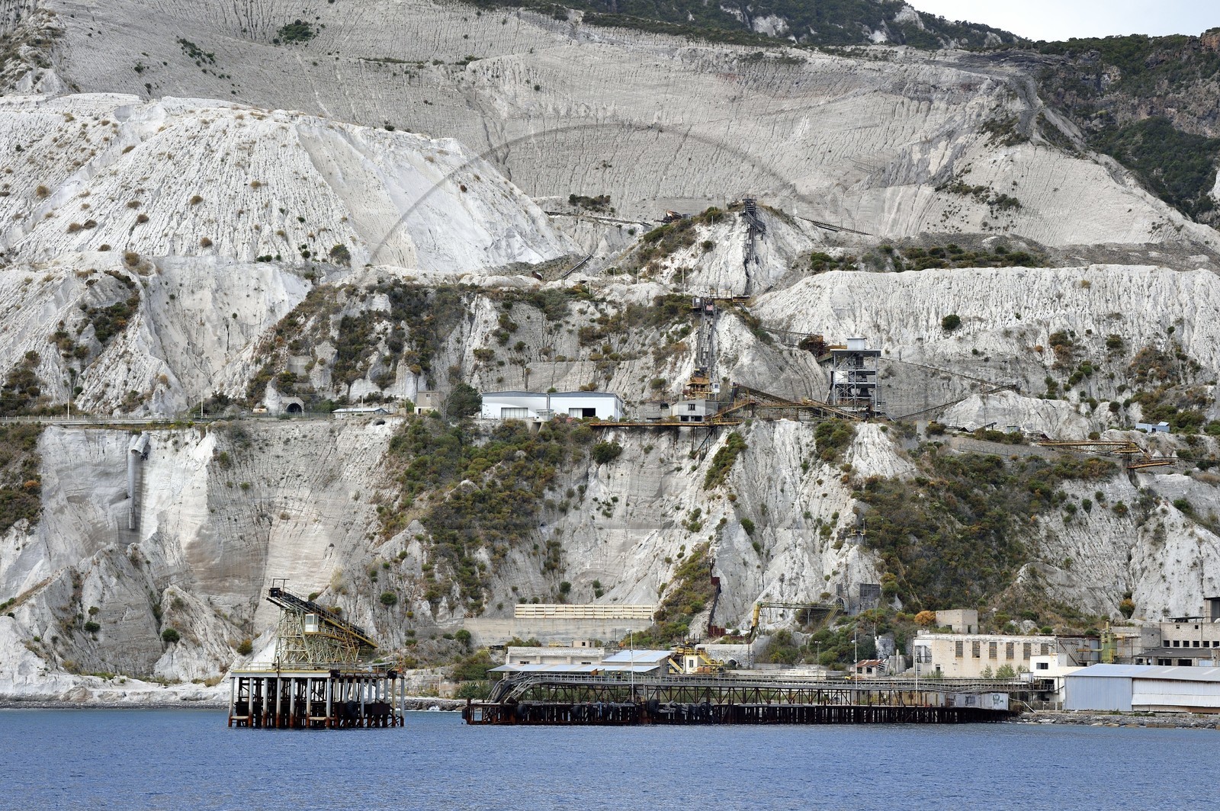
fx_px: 3555
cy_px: 406
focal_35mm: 105
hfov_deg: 19.5
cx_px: 610
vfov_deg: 13.0
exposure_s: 1/800
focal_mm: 105
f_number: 8
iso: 400
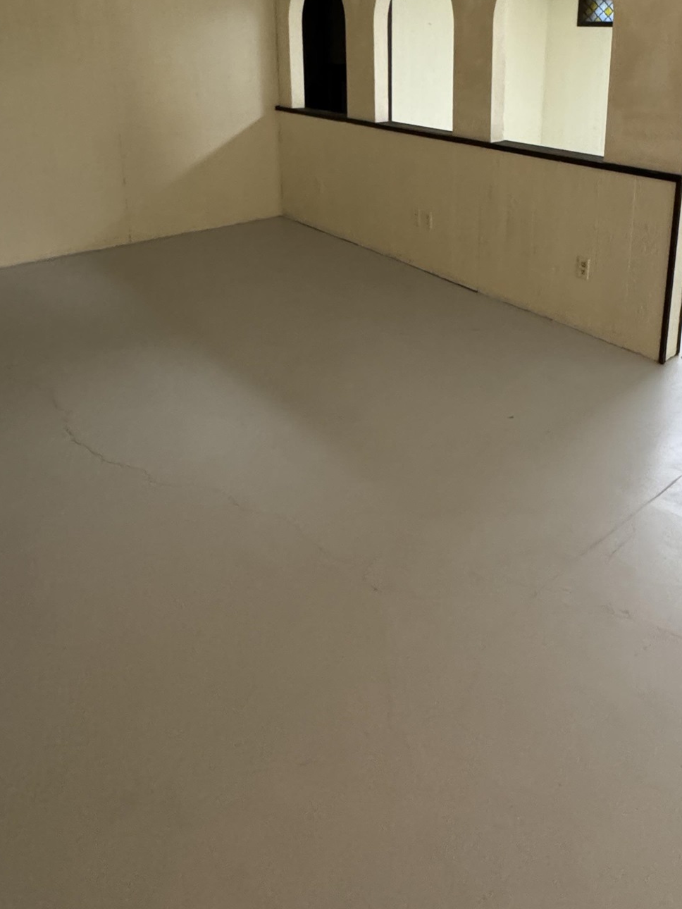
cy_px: 193
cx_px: 464
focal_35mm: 25
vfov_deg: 63.9
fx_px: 657
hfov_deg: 53.6
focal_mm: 2.22
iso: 800
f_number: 2.2
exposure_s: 1/60
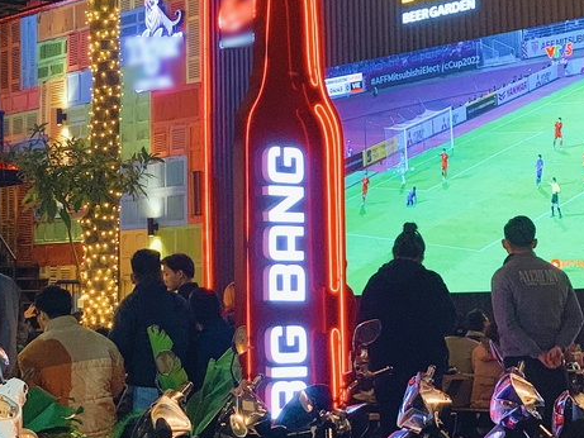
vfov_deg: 15.2
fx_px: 1637
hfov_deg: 19.9
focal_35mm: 97
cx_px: 82
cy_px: 121
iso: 320
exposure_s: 1/50
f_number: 2.4
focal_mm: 6
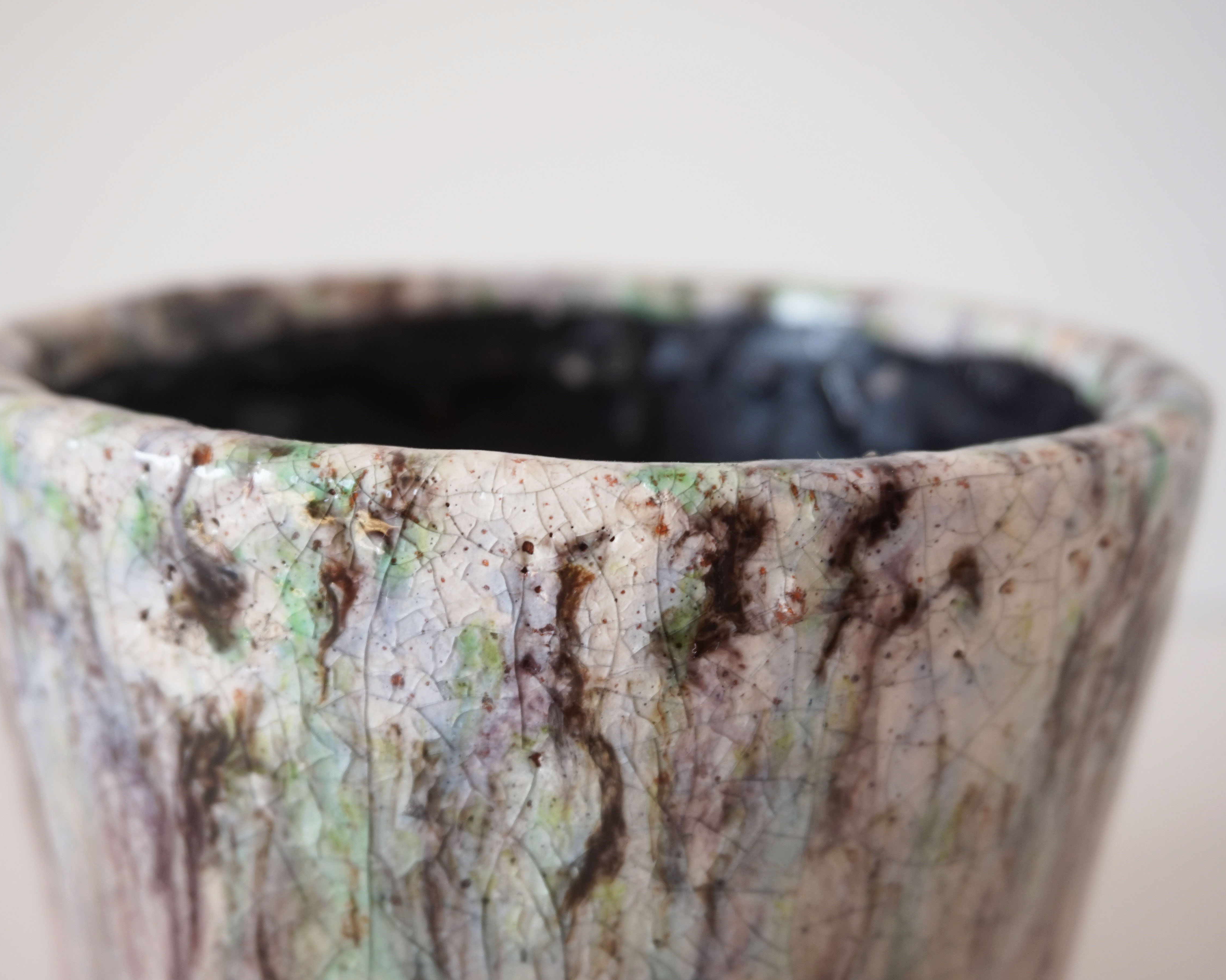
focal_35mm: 44
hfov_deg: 42.0
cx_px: 553
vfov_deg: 34.2
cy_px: 490
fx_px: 1597
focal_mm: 26
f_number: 4.5
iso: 160
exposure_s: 1/60
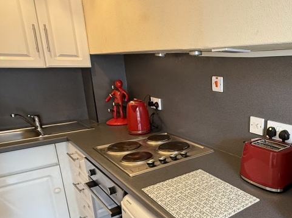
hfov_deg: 54.8
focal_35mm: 30
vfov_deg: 46.4
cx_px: 243
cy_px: 133
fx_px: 253
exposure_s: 1/50
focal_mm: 2.22
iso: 400
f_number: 2.2
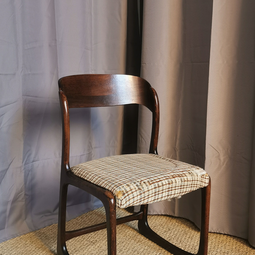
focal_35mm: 43
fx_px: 358
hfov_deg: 39.2
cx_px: 127
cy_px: 158
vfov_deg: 38.9
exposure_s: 1/120
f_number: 1.8
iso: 125
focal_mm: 5.58
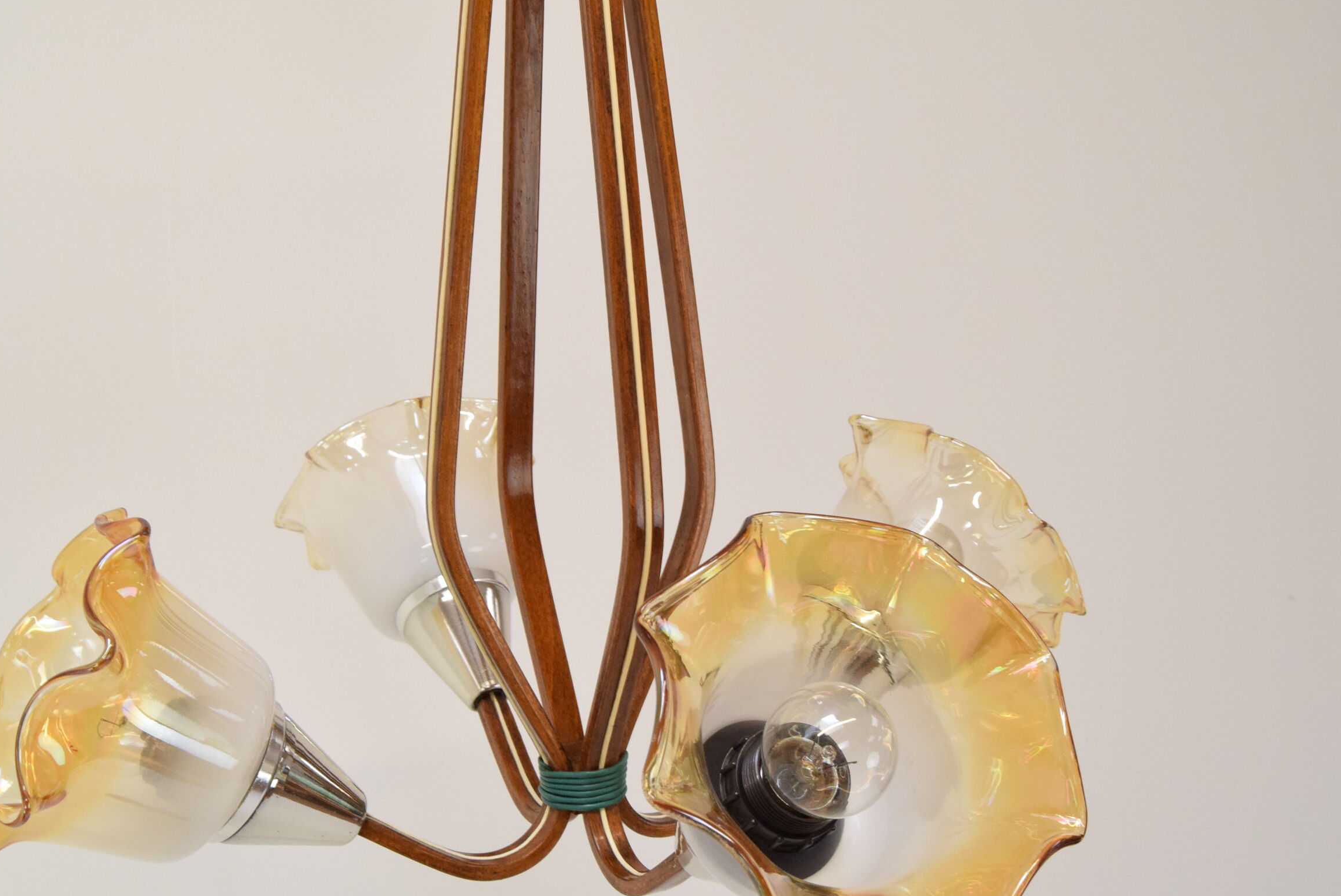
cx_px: 595
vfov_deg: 34.2
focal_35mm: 39
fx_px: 1454
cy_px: 532
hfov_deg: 49.4
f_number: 8
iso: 1600
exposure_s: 1/250
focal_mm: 20
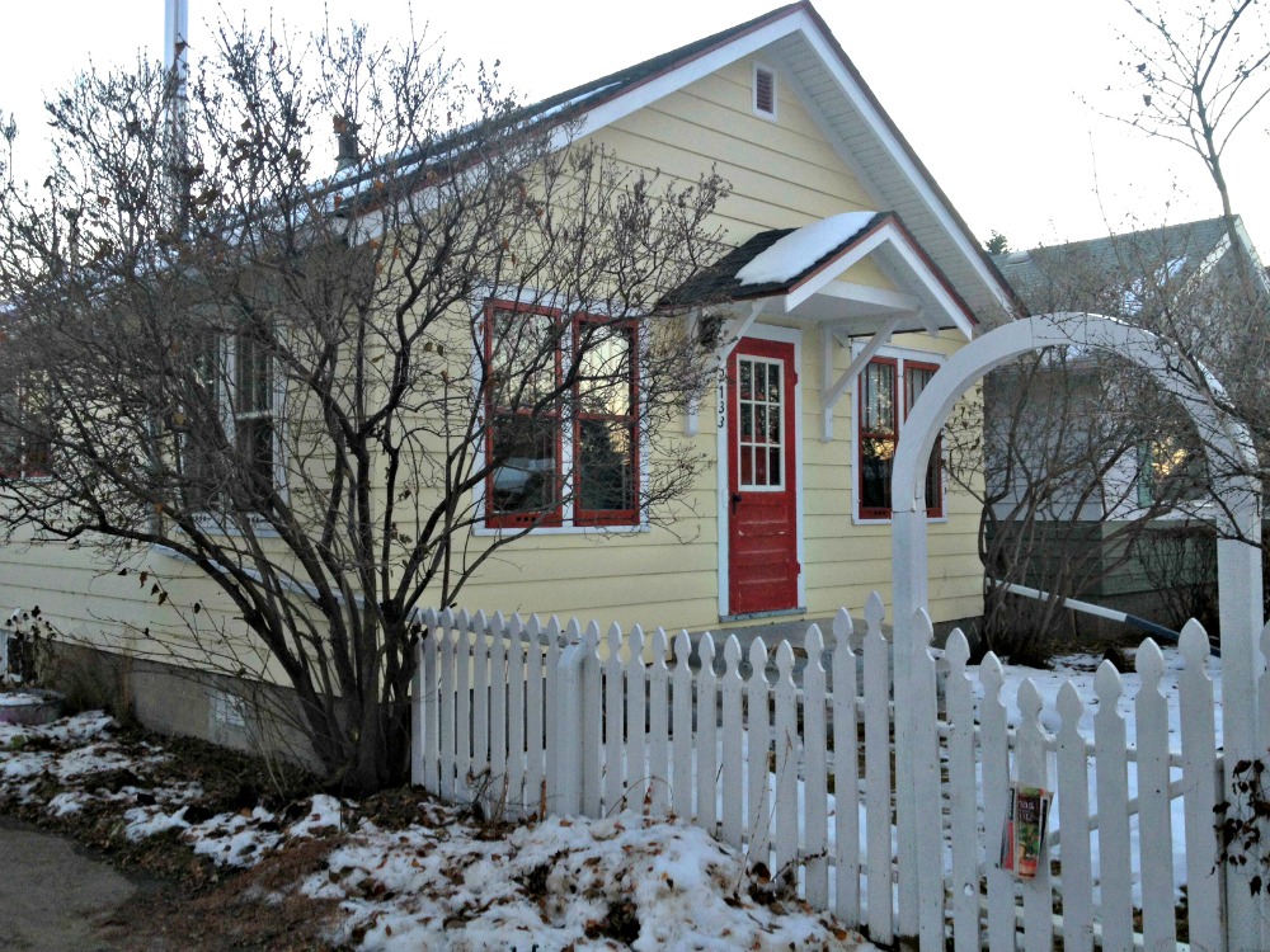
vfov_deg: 40.7
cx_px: 635
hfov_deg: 52.6
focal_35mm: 35
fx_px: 1284
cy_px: 476
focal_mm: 4.28
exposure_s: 1/20
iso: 64
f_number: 2.4
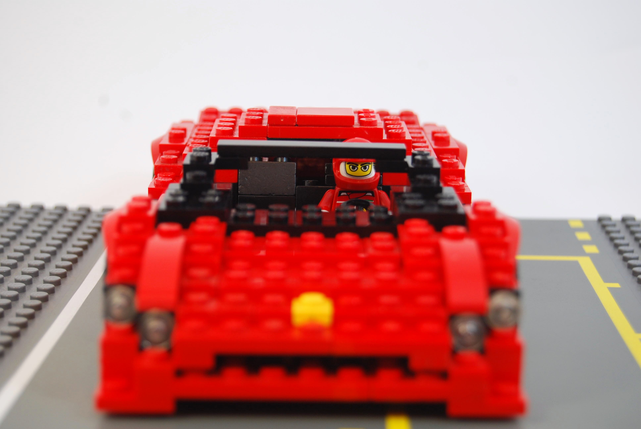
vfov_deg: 16.6
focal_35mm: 82
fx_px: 1471
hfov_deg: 24.6
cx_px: 320
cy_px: 214
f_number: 5.6
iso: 200
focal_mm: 55
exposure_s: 1/60
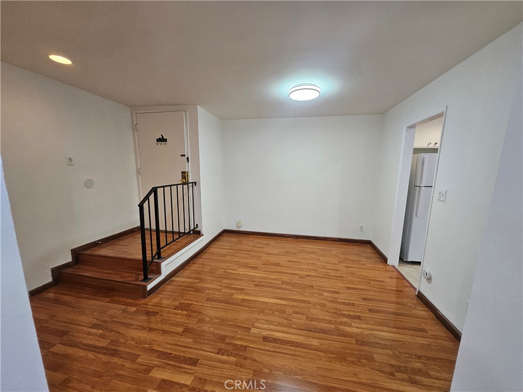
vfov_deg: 89.9
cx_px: 262
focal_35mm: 13
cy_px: 196
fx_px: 196
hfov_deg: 106.2
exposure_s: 1/60
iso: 200
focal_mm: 1.74
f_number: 2.2
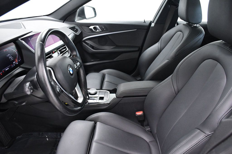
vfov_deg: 47.9
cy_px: 77
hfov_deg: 67.4
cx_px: 116
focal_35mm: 27
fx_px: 174
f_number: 5
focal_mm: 18
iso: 2500
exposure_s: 1/100
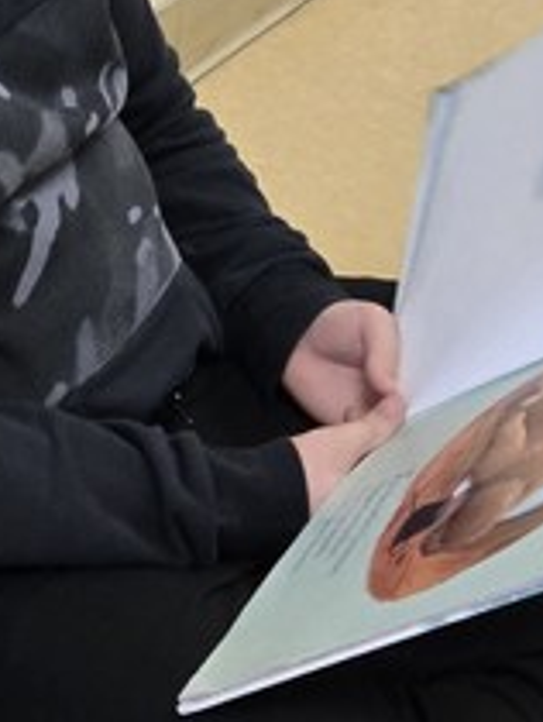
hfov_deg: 13.0
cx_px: -24
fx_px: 2338
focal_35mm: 112
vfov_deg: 17.5
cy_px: 313
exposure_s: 1/120
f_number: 1.8
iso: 400
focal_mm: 5.4
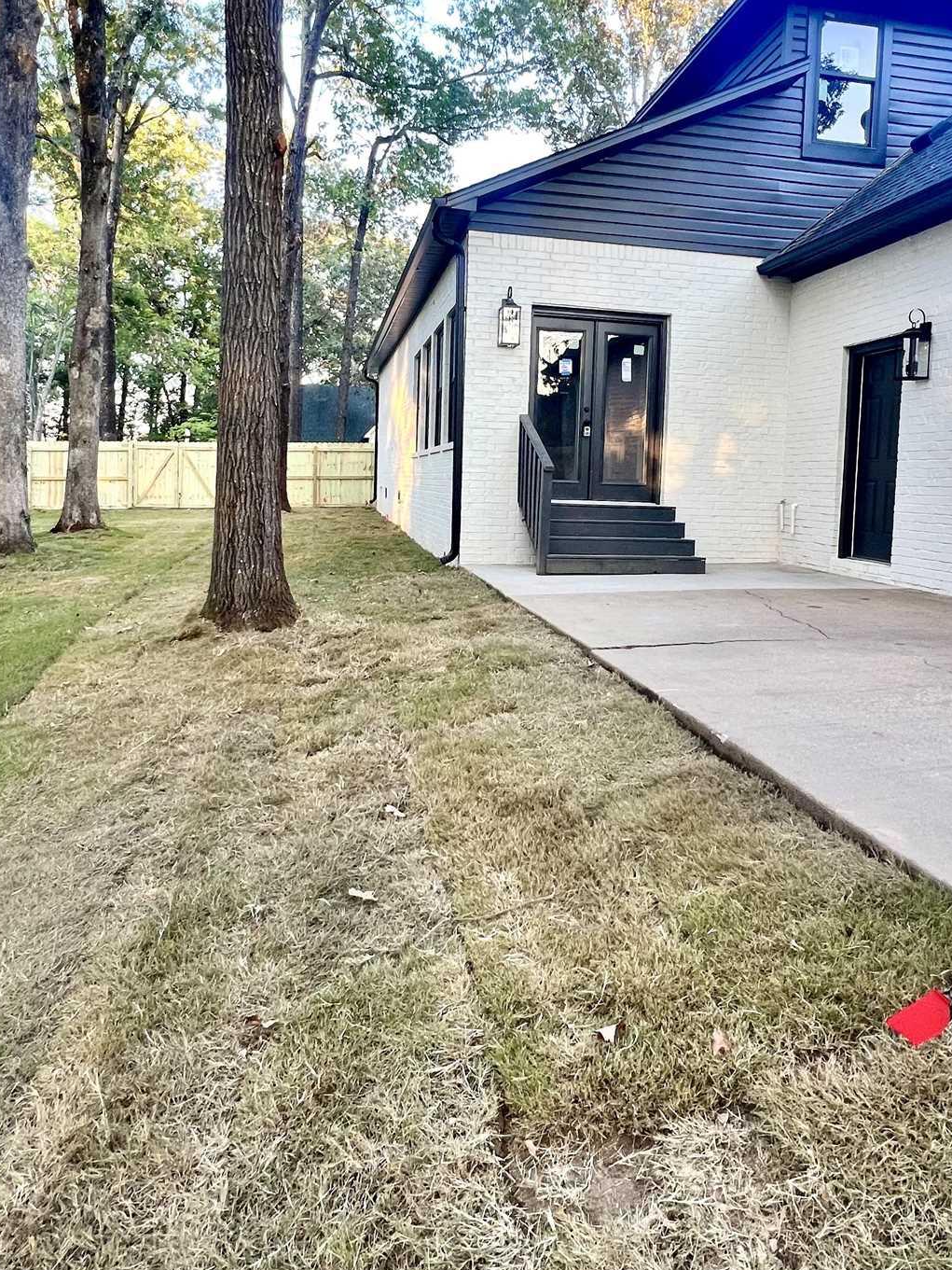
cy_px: 537
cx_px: 484
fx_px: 807
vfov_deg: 75.9
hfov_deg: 61.1
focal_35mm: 22
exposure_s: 1/99
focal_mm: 1.57
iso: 80
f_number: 1.8
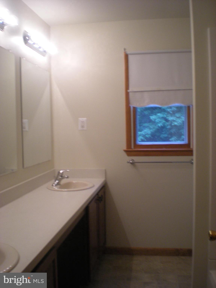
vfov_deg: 49.0
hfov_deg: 37.7
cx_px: 108
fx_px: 316
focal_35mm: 38
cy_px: 144
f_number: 3.1
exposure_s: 1/62.5
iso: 120
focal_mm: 6.3
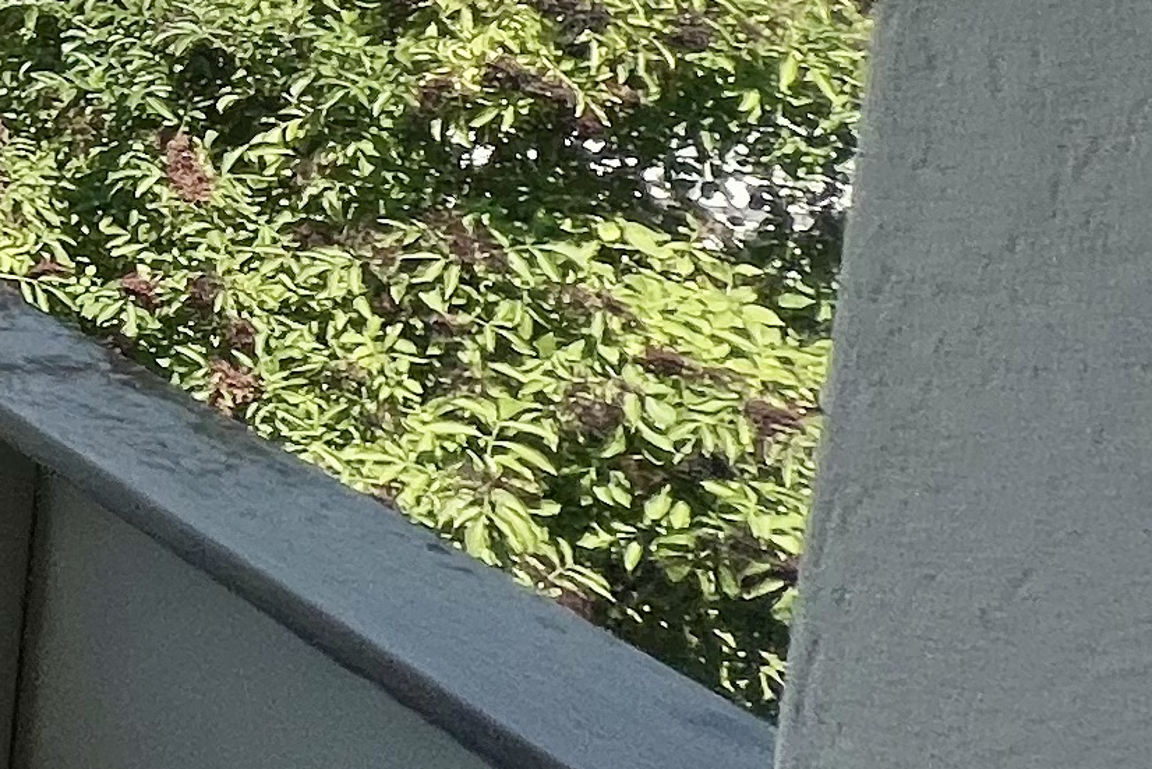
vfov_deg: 18.3
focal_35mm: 66
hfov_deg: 15.9
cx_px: -1523
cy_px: -382
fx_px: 2112
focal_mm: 1.57
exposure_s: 1/1449
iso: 32
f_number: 1.8
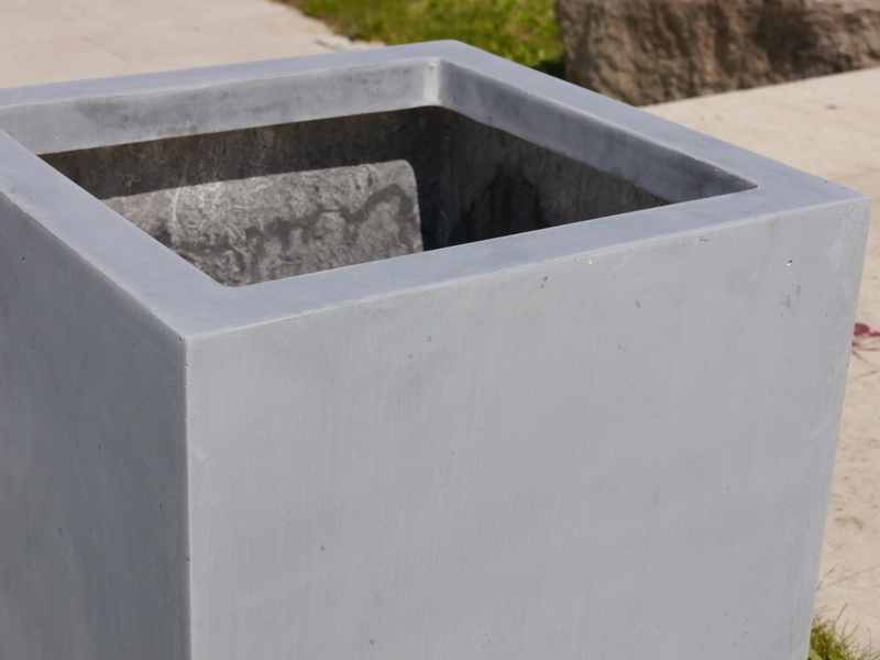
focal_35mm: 72
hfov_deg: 27.0
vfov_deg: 20.4
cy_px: 330
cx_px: 440
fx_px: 1830
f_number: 10
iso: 160
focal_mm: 36
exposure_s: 1/500
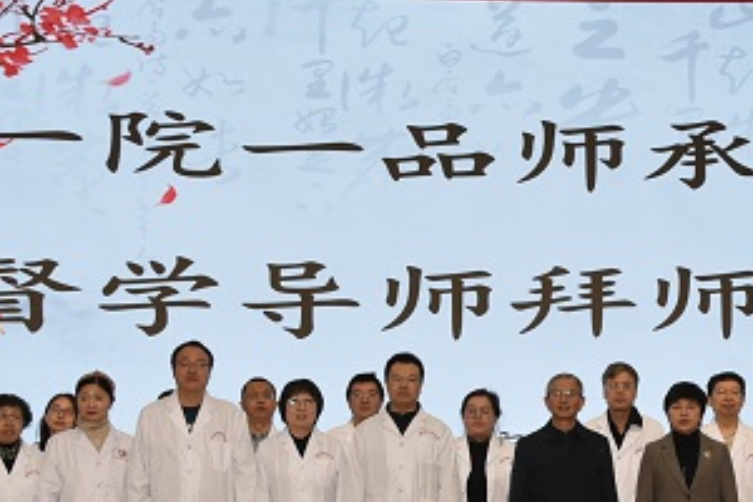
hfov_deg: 27.7
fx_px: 1506
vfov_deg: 18.9
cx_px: 572
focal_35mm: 72
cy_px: 344
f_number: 5
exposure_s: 1/100
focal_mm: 24
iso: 800
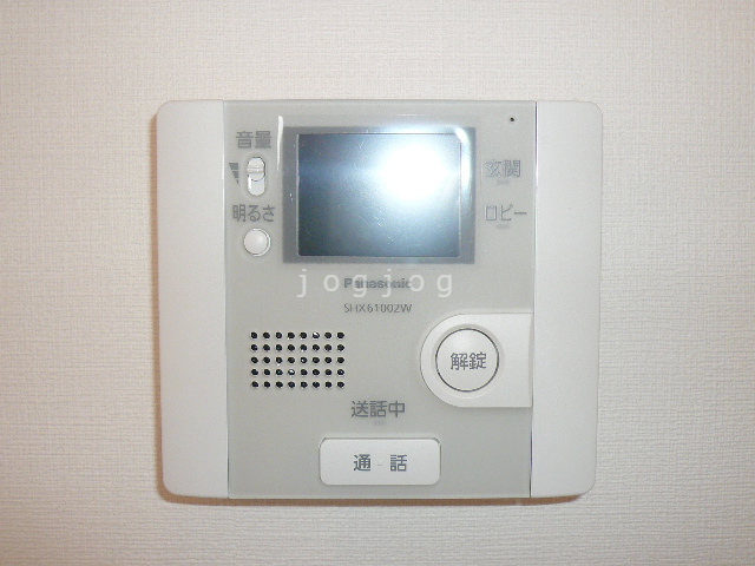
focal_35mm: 37
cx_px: 378
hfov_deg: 50.1
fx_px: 807
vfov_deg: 38.7
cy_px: 283
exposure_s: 1/30
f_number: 2.8
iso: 100
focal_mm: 4.6
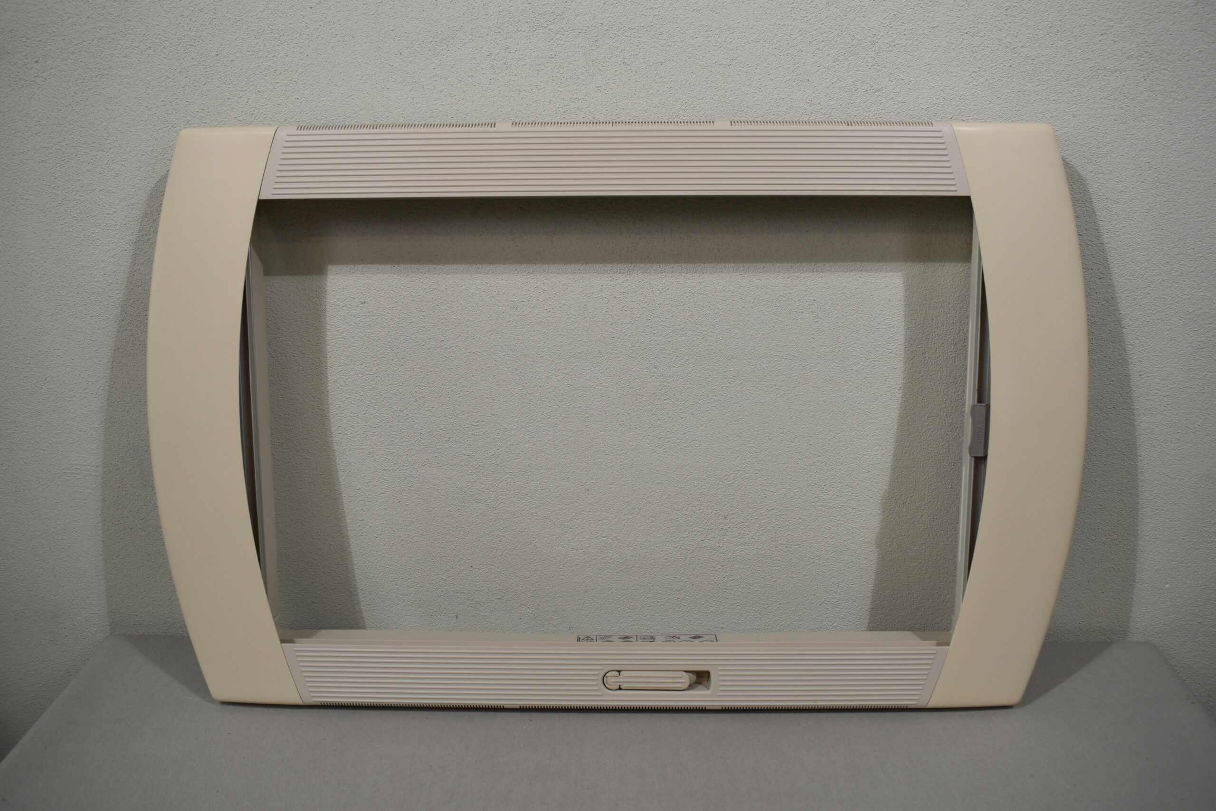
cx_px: 608
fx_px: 1013
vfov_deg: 43.6
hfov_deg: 61.9
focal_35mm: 30
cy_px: 406
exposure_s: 1/125
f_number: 5.6
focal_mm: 20
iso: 220
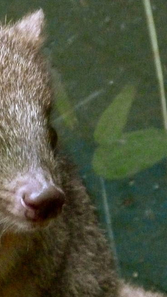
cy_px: 254
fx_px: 5732
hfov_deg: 1.7
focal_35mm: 728
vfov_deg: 3.0
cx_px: -85
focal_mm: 48.8
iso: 1600
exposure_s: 1/30
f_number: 4
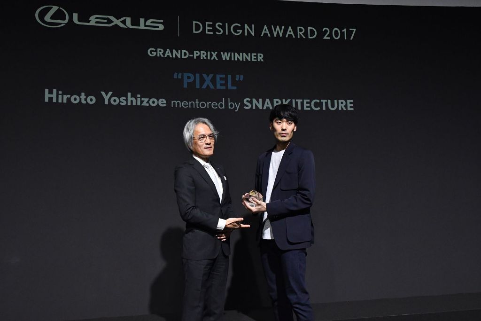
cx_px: 240
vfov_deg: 36.9
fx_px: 481
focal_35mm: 36
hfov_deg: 53.1
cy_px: 160
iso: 3200
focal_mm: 24
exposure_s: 1/125
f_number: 3.5
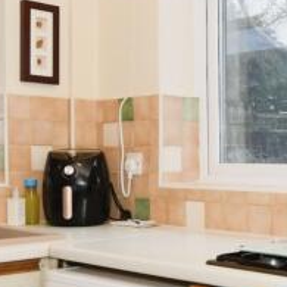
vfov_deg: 25.7
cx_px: 218
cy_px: 176
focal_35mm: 67
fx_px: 628
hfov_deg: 25.4
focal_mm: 10
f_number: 8
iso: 400
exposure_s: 1/60
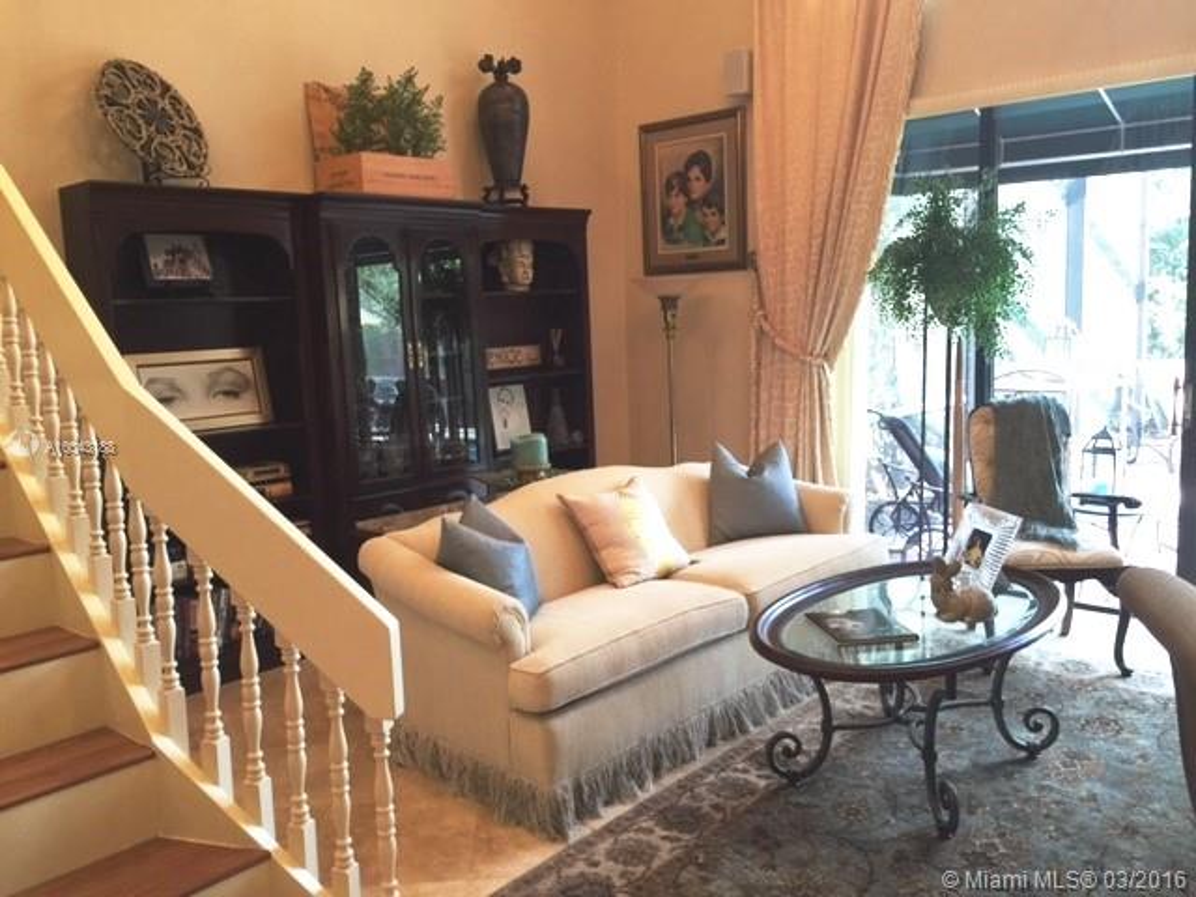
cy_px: 448
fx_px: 1002
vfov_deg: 48.2
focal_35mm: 29
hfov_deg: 61.7
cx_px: 598
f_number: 2.2
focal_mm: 4.15
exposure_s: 1/15
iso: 80
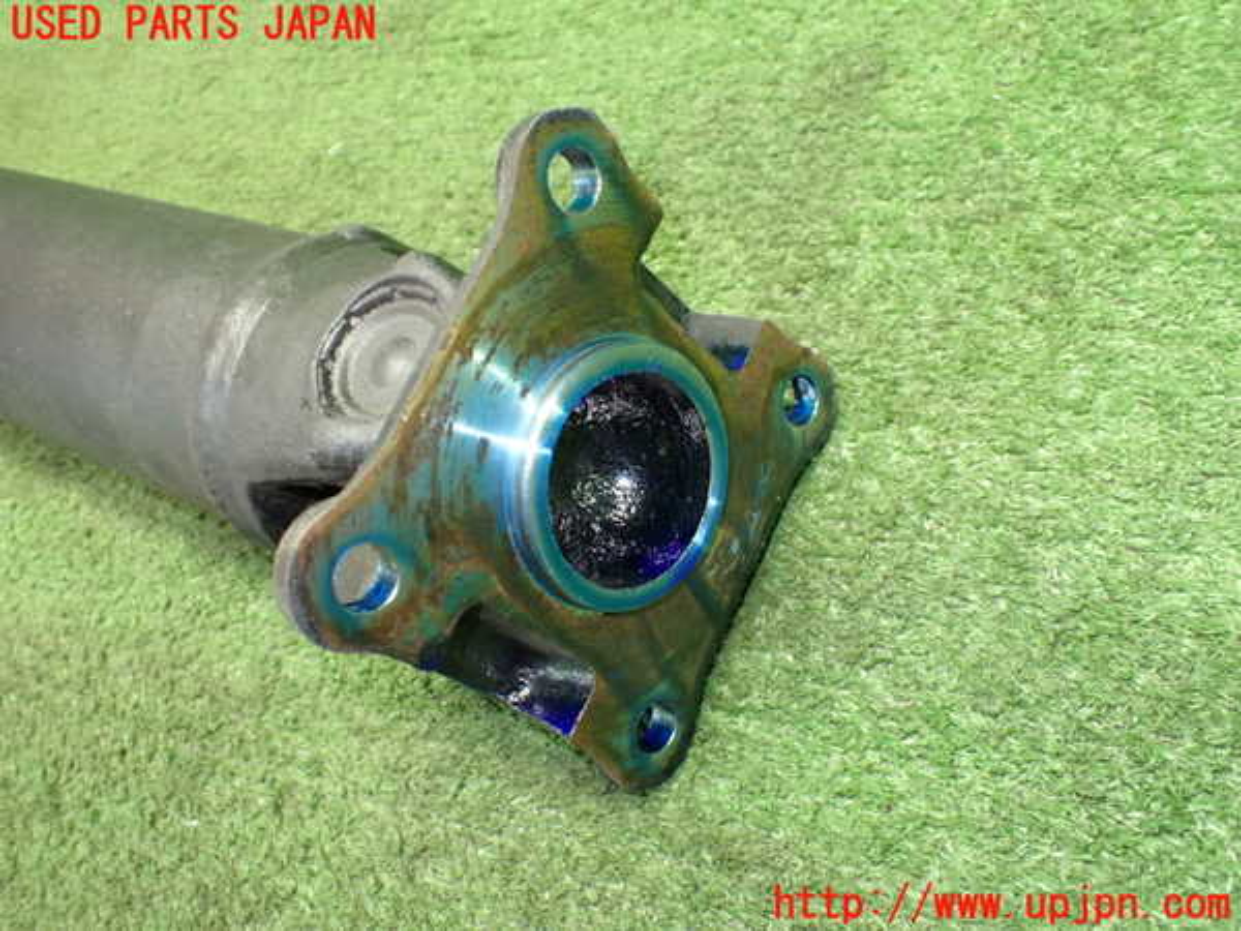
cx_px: 620
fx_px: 1076
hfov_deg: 60.0
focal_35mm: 30
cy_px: 466
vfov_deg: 46.8
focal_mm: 5.4
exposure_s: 1/50
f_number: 2.3
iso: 800
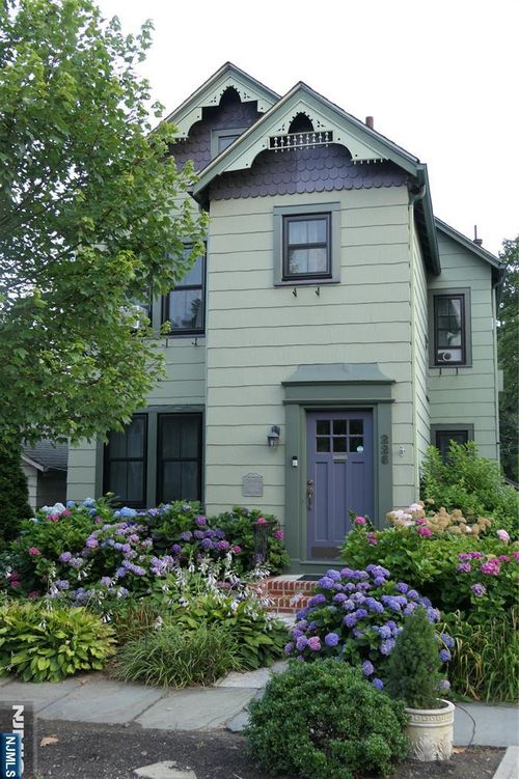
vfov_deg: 51.9
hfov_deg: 35.9
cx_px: 260
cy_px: 390
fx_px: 801
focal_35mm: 37
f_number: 3.3
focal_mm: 13.5
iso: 160
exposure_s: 1/80
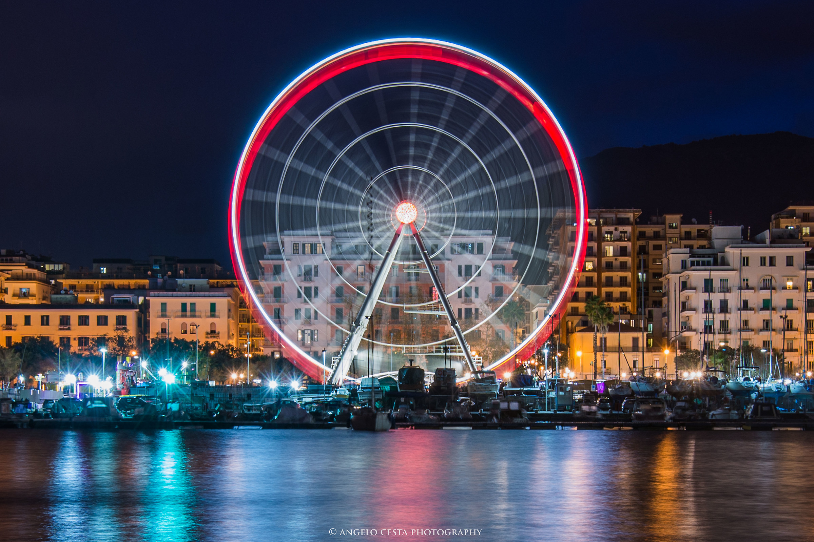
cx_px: 407
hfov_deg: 60.3
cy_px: 271
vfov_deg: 42.3
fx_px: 701
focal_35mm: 31
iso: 100
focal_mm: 31
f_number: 8
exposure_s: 6
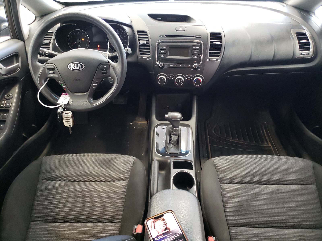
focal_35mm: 26
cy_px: 120
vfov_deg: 53.1
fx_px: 242
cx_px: 161
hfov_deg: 67.3
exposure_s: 1/30
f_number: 1.5
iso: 351
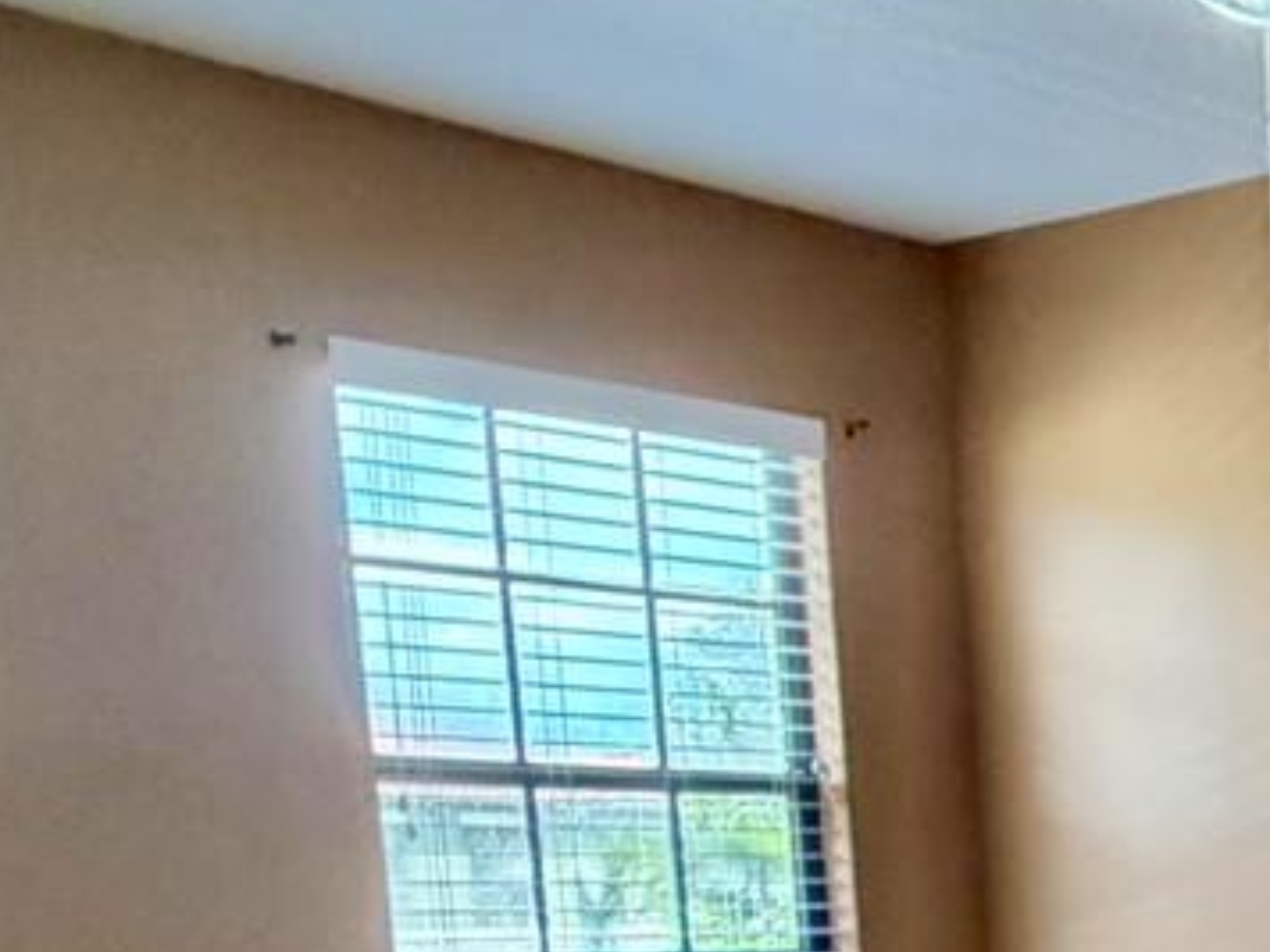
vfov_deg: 21.2
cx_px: 2012
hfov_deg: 23.2
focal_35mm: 63
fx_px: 2311
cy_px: 1230
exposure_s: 1/60
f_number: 2.2
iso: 250
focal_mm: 2.22
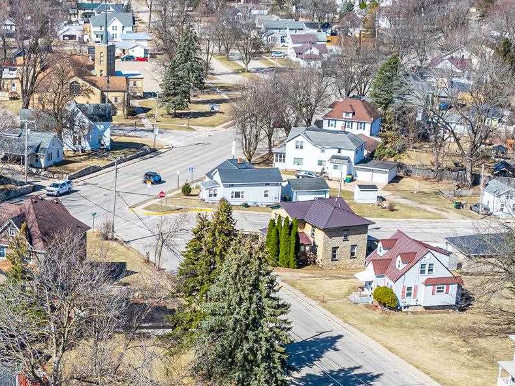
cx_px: 114
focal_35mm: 76
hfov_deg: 25.3
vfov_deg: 19.1
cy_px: 329
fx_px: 1131
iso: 100
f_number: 2.8
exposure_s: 1/3200
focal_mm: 12.29
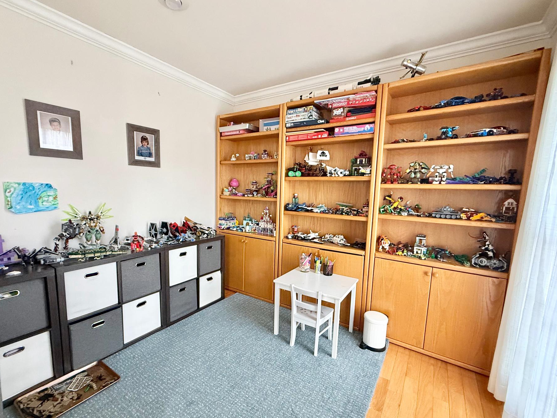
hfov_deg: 94.4
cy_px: 221
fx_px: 257
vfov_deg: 78.0
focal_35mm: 16
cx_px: 266
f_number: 2.2
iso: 500
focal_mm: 2.22
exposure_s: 1/60
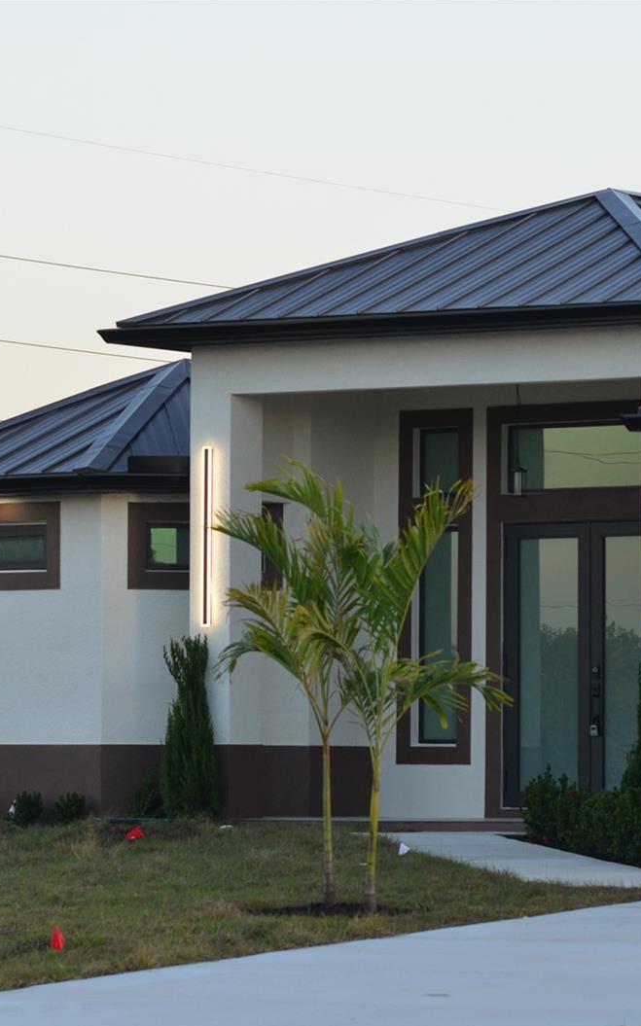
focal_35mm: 199
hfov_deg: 6.6
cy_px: 513
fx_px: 5565
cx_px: 514
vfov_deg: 10.5
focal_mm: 86
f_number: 4
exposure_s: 1/250
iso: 560
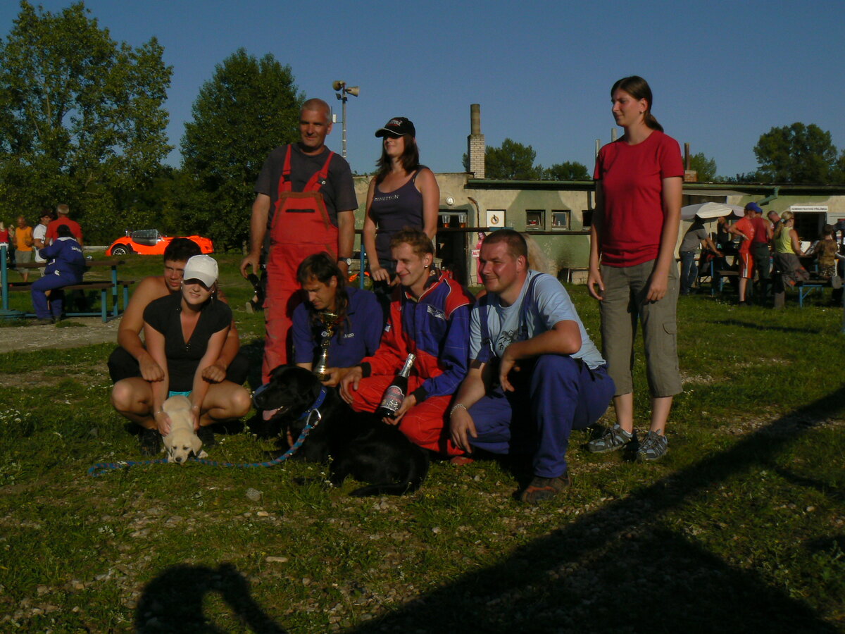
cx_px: 422
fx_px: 879
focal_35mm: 36
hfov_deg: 51.4
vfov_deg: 39.7
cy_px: 317
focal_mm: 6
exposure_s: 1/1000
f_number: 8
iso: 80
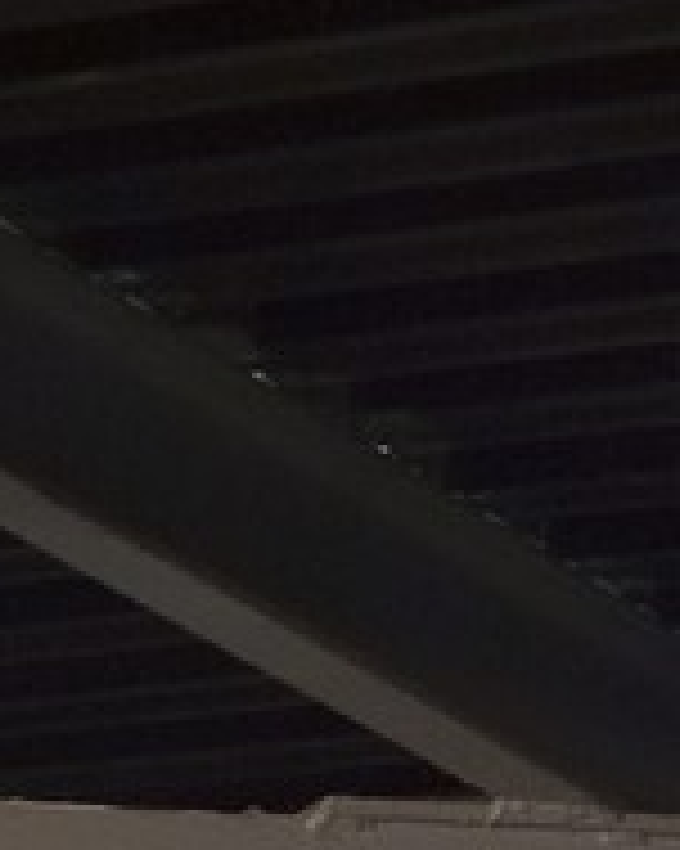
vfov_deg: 4.0
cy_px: 2109
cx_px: -1714
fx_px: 11984
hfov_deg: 3.2
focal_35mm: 476
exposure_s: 1/6
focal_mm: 60
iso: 1600
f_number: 5.6
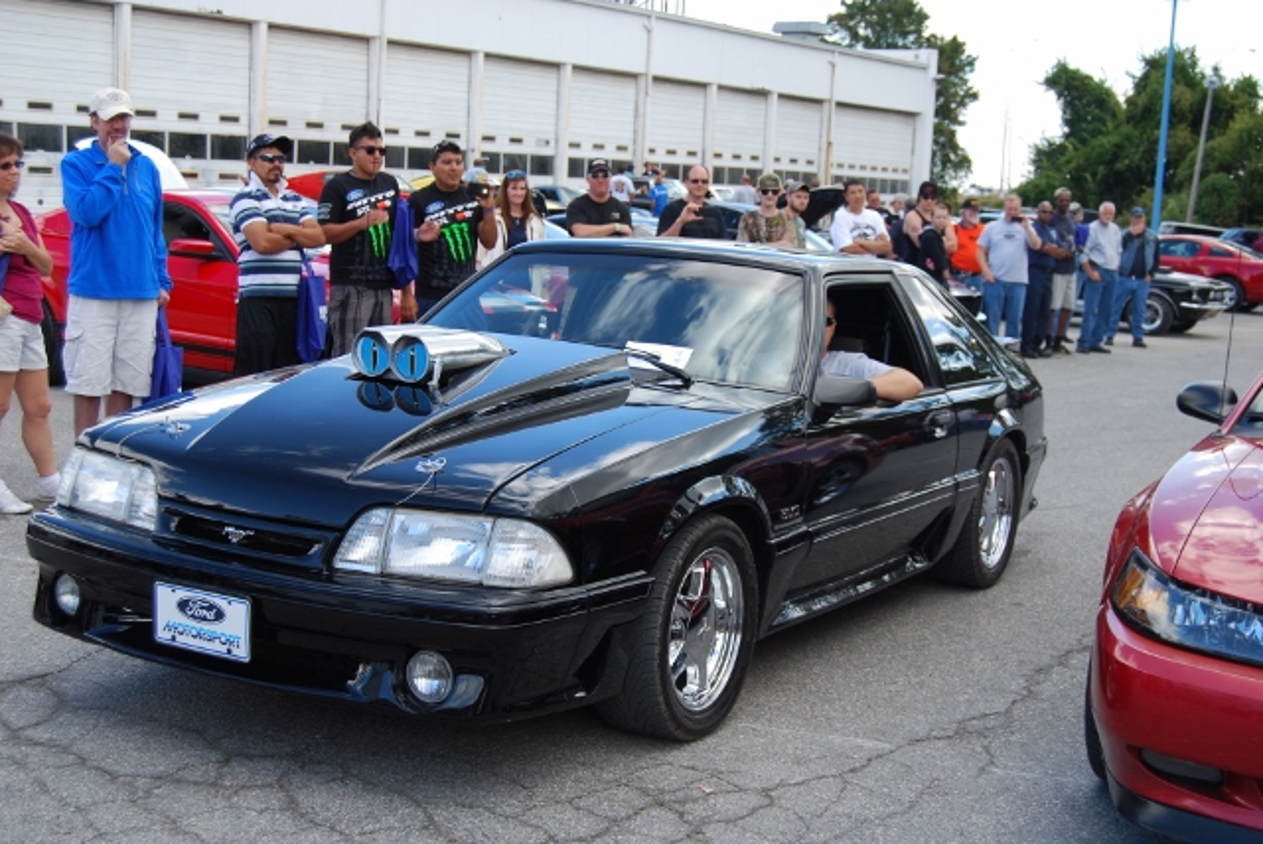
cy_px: 422
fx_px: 1685
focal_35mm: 48
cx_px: 632
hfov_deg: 41.1
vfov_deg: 28.1
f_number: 5.6
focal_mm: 32
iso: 125
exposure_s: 1/125
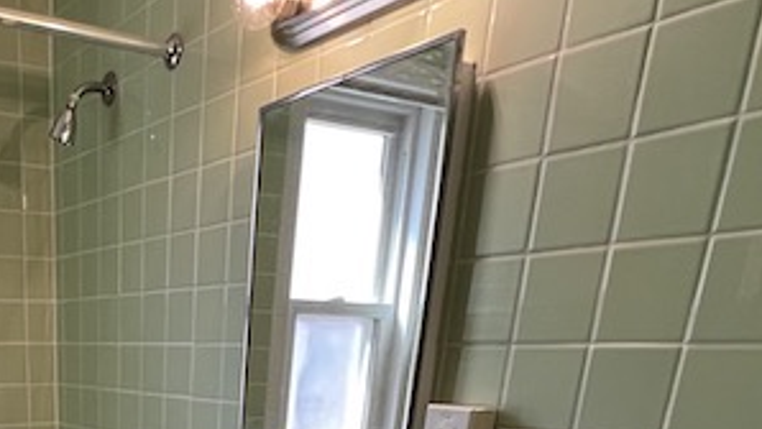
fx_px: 768
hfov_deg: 48.4
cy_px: 656
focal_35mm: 38
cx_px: 107
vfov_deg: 24.0
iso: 200
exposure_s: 1/120
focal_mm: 1.57
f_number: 1.8
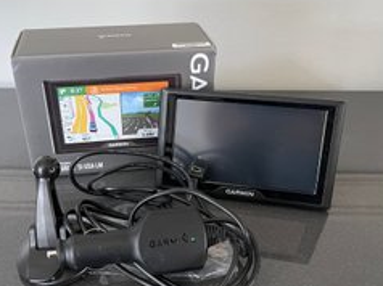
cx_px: 165
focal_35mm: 36
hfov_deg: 51.2
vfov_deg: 39.6
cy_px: 157
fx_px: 398
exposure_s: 1/56
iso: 500
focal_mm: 5.1
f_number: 1.6
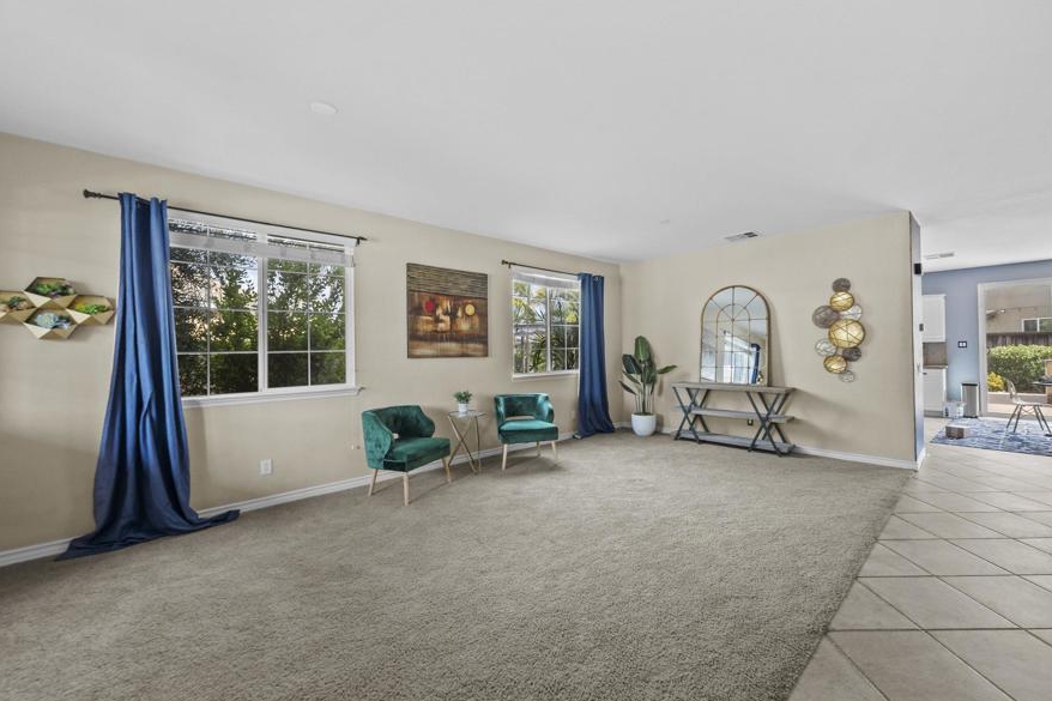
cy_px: 341
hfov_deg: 104.2
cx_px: 555
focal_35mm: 14
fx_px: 409
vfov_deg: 81.2
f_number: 7.1
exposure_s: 1/10
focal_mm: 12
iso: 1250
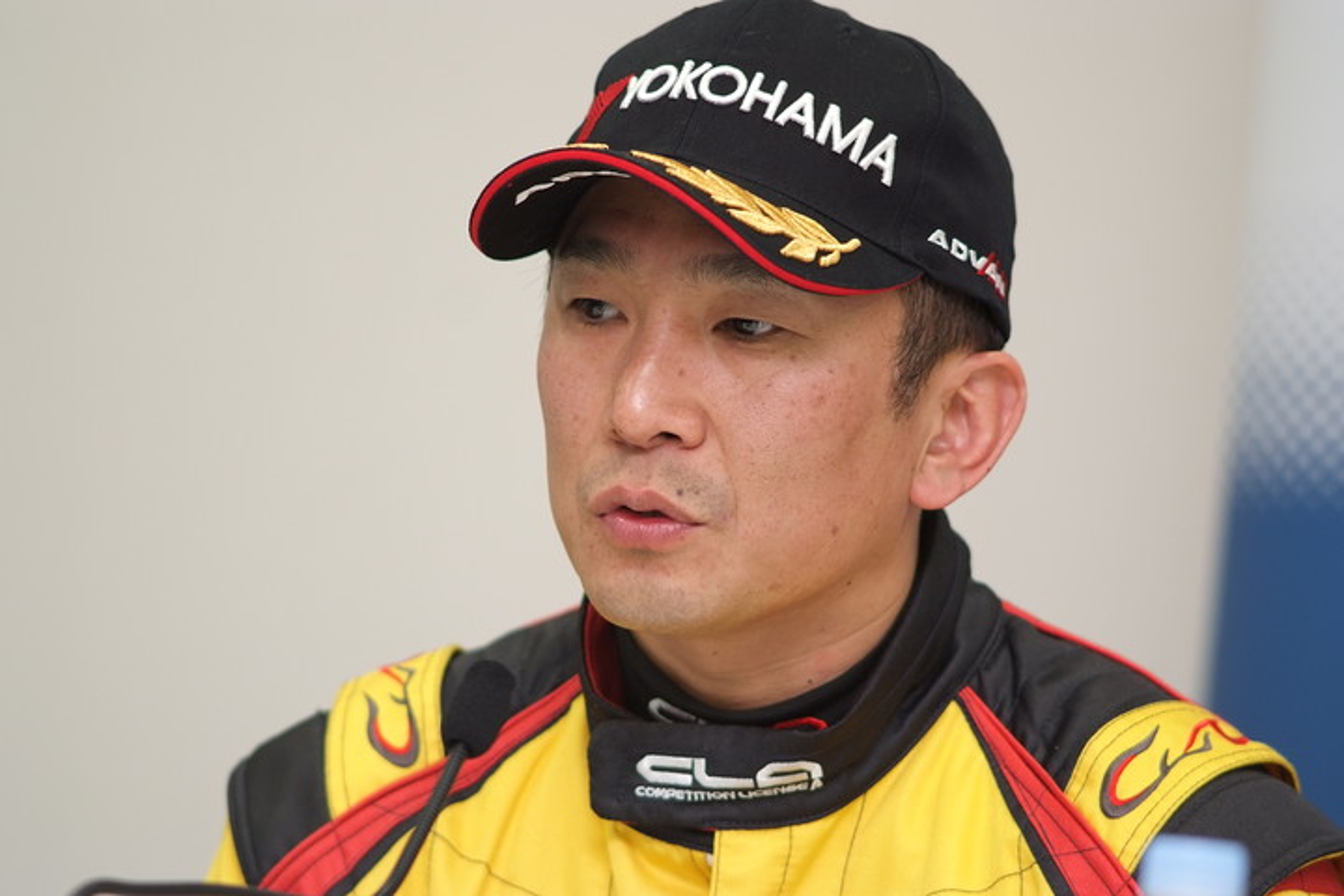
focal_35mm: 270
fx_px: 10079
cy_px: 448
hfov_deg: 7.6
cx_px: 672
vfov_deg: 5.1
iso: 400
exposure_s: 1/125
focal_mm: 180
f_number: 2.8
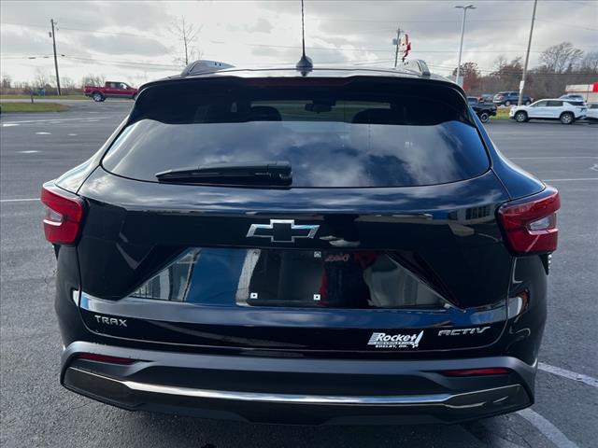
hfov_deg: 67.3
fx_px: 449
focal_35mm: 26
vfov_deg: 53.1
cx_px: 299
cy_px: 224
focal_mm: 5.7
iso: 50
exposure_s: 1/594
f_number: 1.5
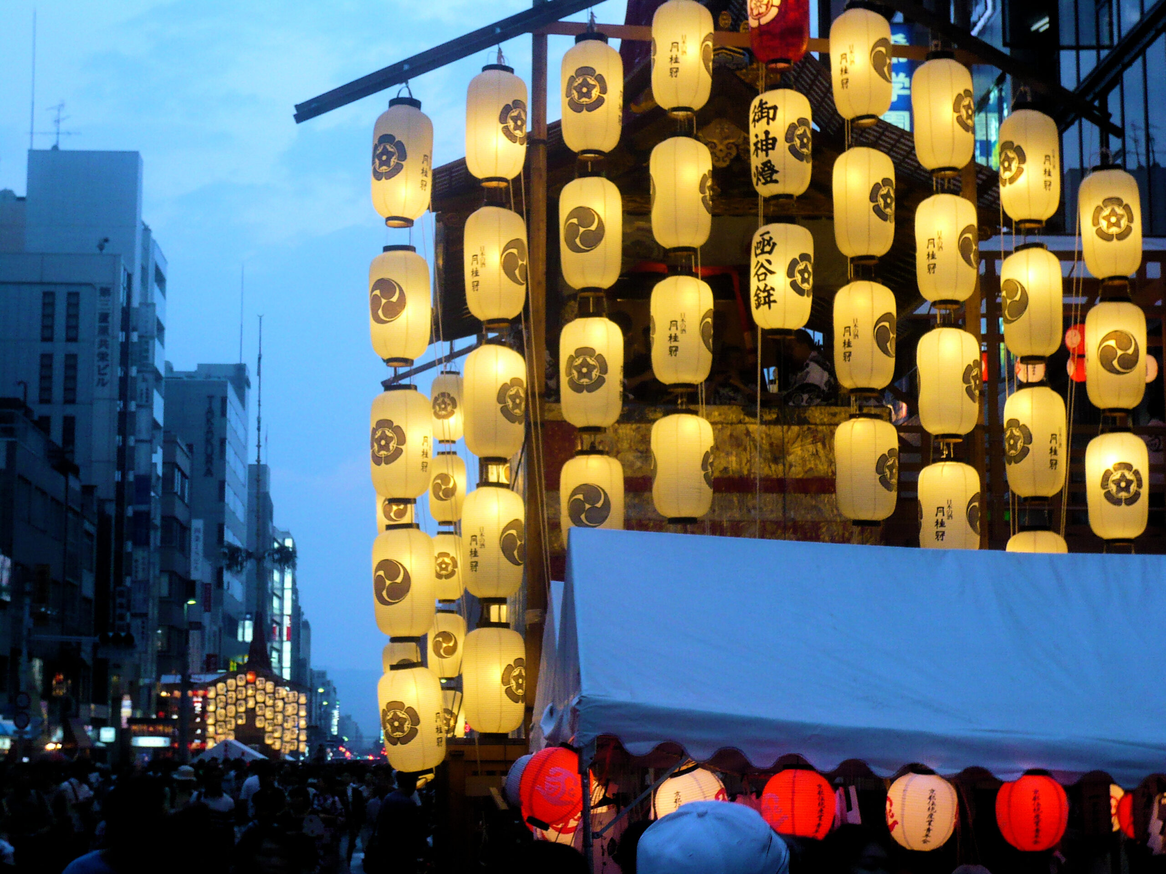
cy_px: 437
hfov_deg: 29.0
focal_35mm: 67
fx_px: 2257
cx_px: 583
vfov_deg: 21.9
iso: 200
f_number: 4.5
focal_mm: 11.1
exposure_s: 1/25
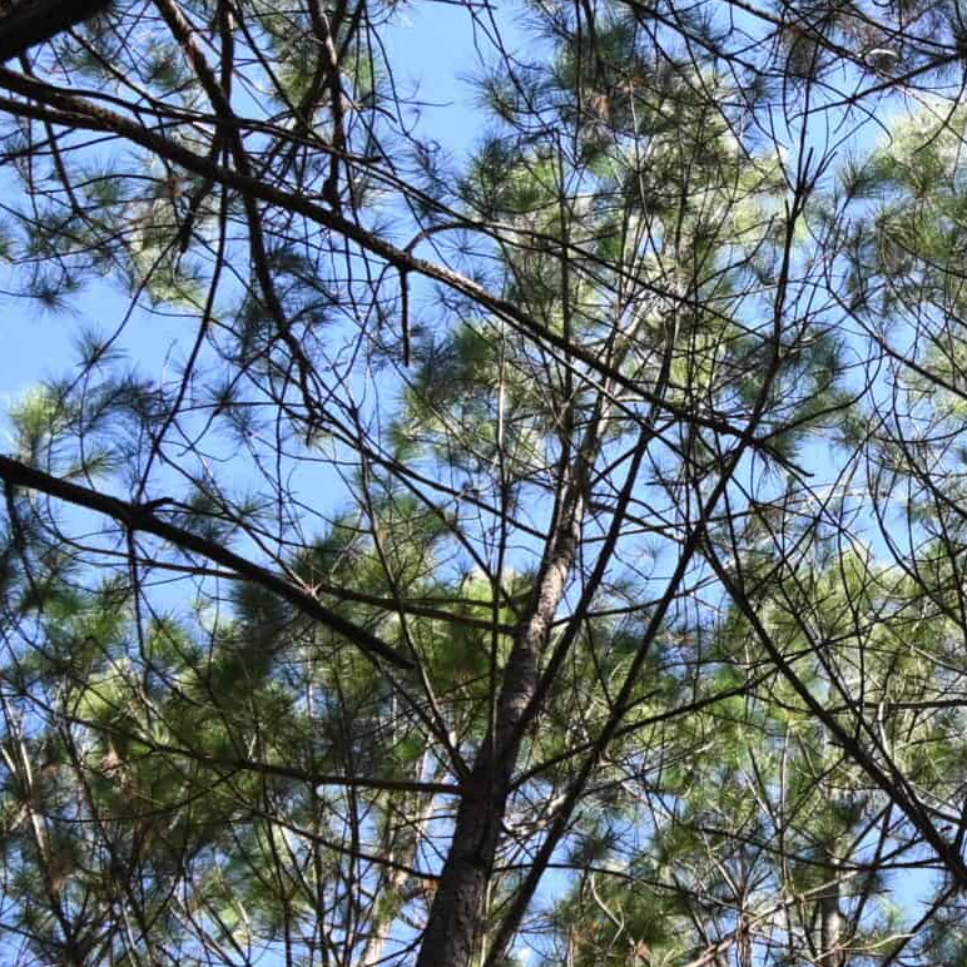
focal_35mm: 62
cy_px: 684
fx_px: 1960
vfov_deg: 27.5
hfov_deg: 26.8
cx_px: 854
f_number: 5.3
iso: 200
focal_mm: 15
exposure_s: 1/250
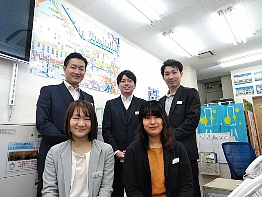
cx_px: 131
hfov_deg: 65.3
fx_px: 204
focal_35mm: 27
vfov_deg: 51.4
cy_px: 98
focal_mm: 3.46
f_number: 2.2
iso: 179
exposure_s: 1/125
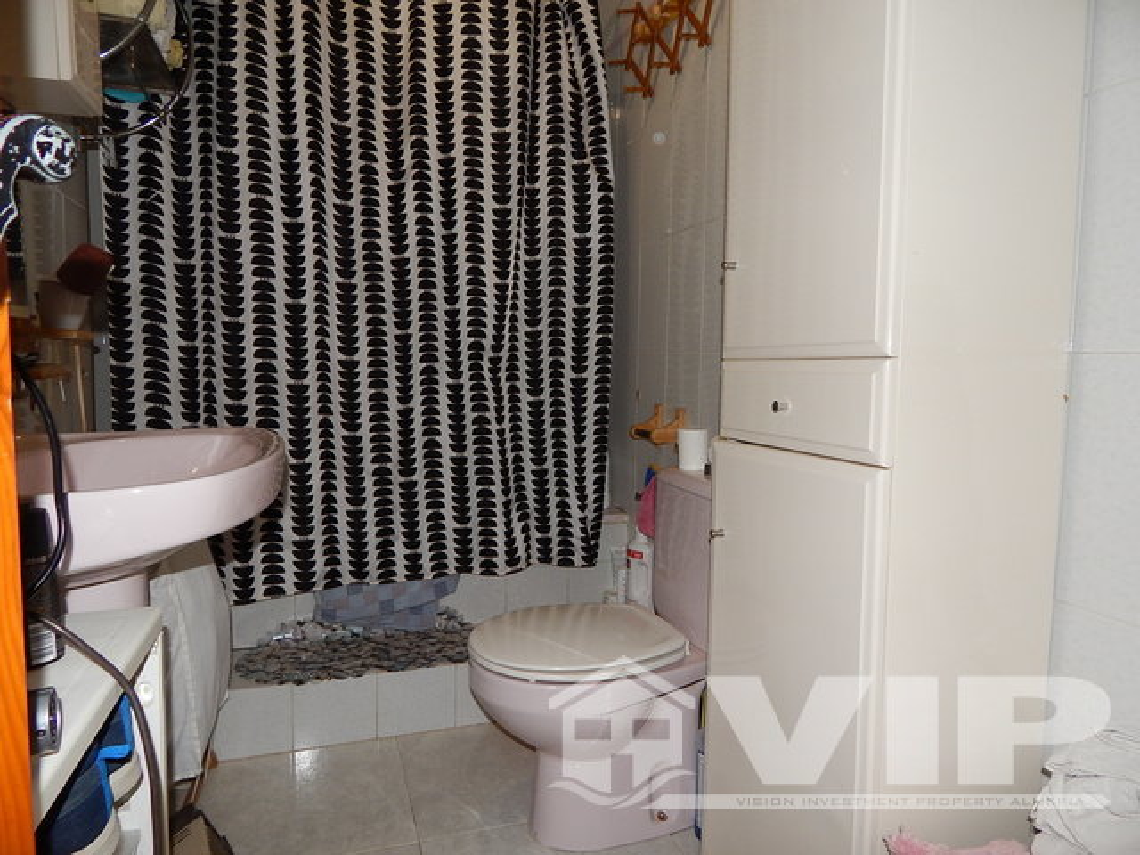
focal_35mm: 23
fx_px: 757
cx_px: 570
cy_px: 428
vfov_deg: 58.9
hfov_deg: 73.9
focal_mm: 4
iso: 200
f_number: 3
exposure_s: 1/30
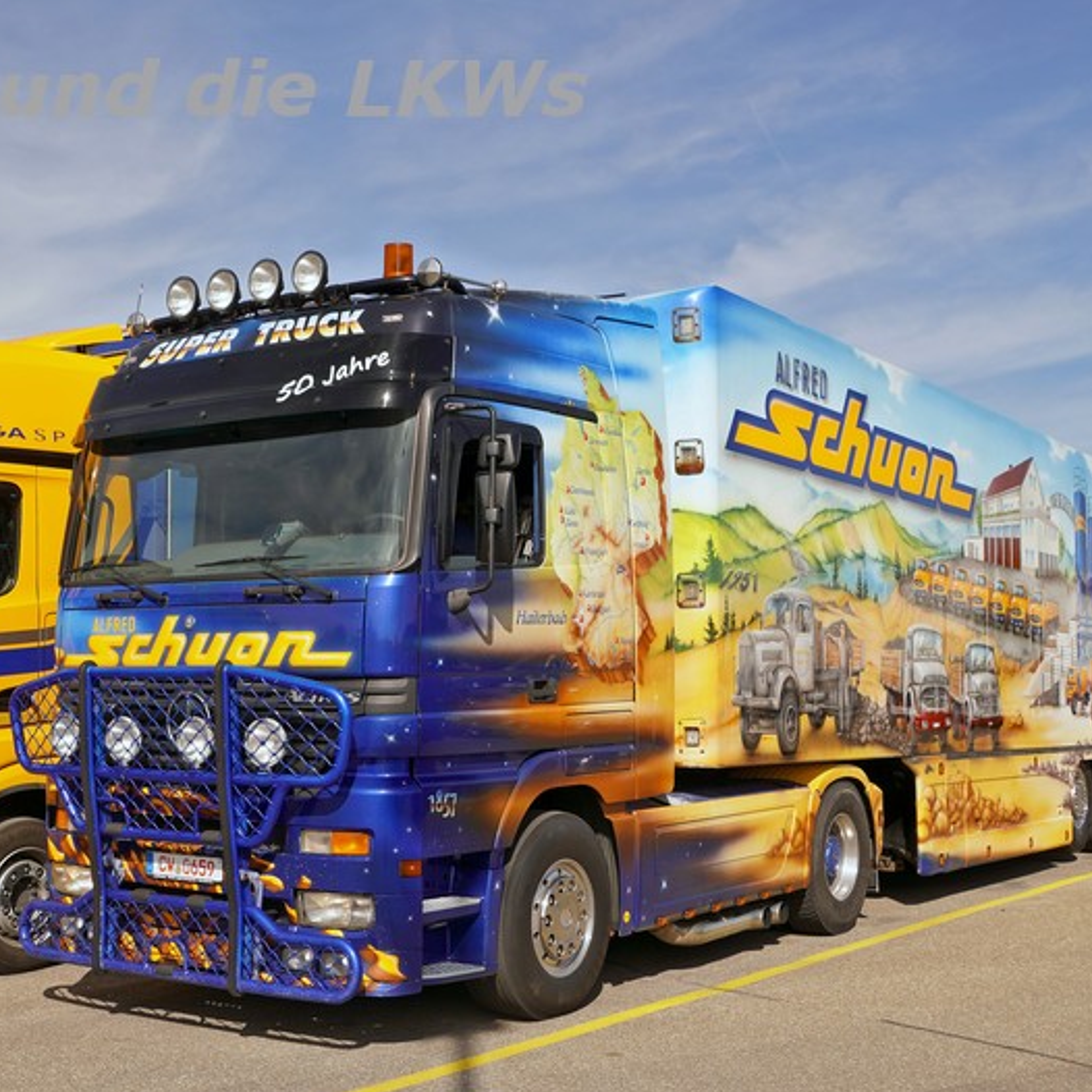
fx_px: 1458
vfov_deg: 41.1
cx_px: 409
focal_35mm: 41
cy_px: 548
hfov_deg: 40.8
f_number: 5.6
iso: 100
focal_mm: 21.1
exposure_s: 1/640
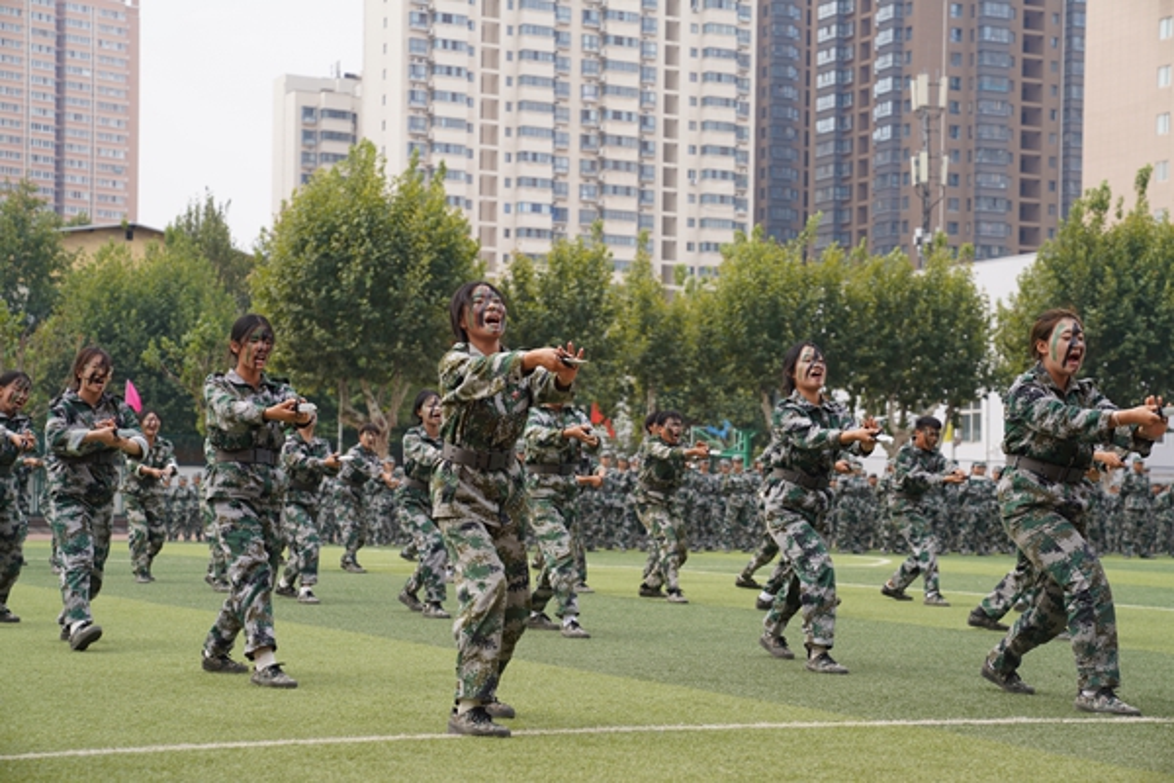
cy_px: 392
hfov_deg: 28.8
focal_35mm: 70
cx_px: 587
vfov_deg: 19.5
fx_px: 2283
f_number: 4.5
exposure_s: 1/200
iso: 100
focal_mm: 70
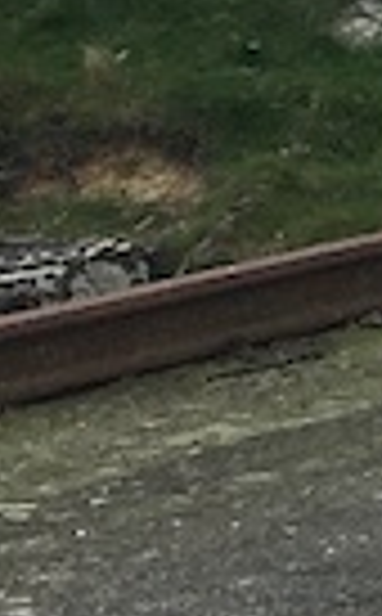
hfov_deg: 3.9
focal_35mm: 300
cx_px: 1935
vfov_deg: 6.8
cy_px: -544
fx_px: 5024
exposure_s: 1/390
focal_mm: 4.15
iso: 25
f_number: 2.2
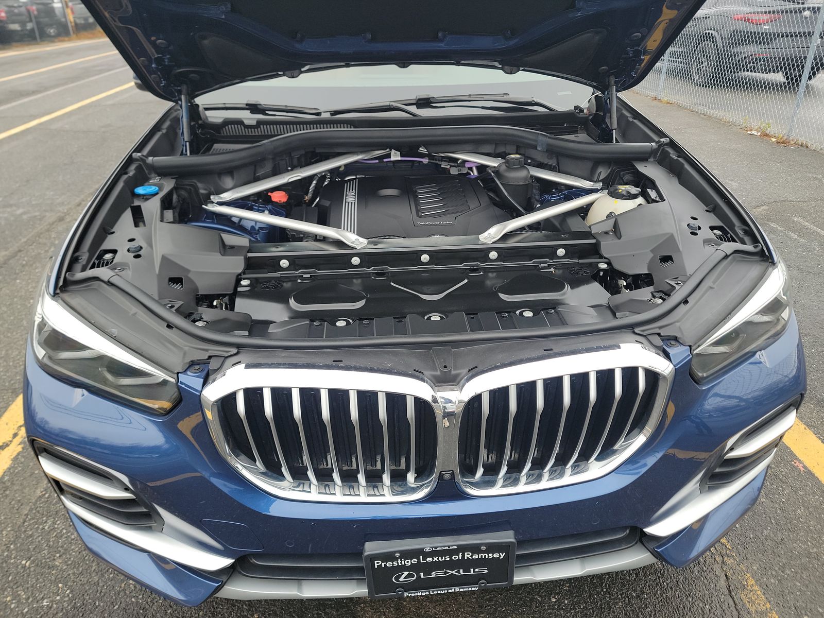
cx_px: 412
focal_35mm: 24
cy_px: 309
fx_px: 571
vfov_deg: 56.8
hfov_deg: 71.6
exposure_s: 1/59
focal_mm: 6.7
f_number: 1.8
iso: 58
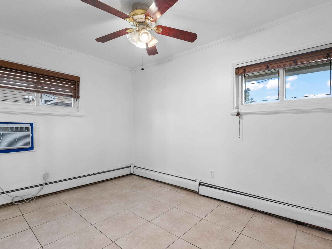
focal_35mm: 17
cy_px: 128
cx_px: 178
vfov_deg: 74.7
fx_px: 163
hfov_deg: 90.9
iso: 500
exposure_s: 1/25
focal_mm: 15
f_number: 8
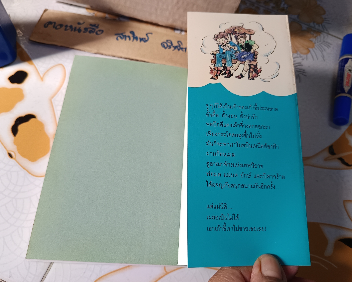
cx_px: 169
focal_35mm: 26
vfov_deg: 54.9
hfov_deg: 66.0
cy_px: 137
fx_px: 271
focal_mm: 5.31
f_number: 1.7
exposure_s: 1/50
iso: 194
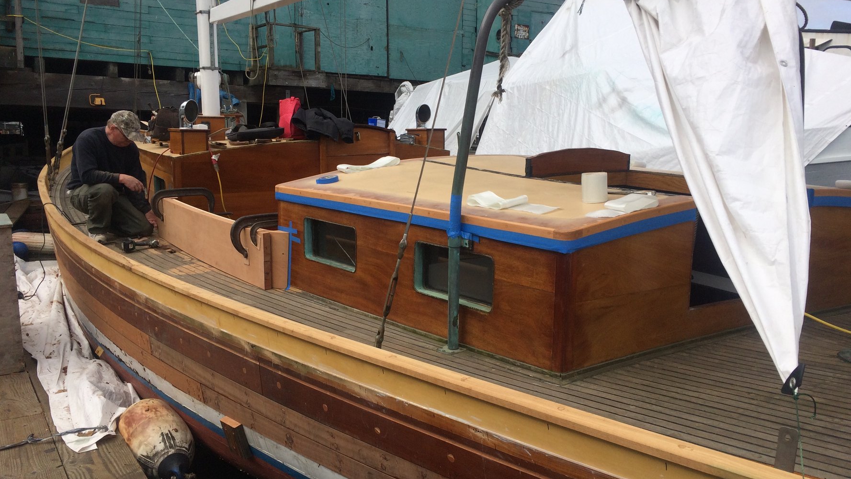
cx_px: 423
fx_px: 722
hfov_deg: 61.0
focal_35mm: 32
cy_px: 250
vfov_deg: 36.7
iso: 32
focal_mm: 4.15
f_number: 2.2
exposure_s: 1/1580
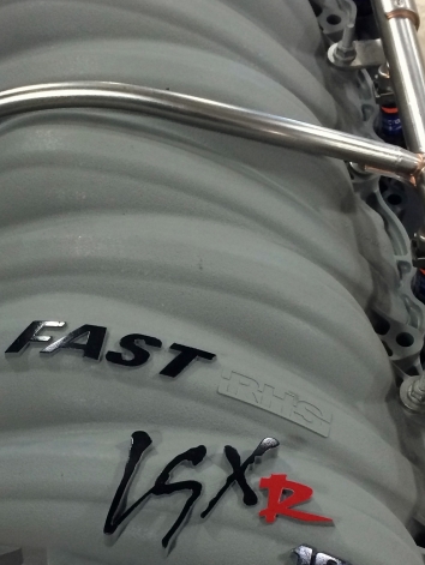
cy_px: 410
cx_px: 139
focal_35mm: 63
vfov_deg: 30.3
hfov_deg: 23.2
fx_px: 1030
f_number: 2.2
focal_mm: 4.15
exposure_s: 1/30
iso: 160
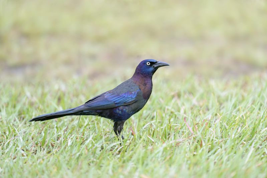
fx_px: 4451
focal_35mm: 600
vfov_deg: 2.3
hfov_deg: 3.4
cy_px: 89
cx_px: 134
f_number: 4
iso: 2500
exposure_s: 1/500
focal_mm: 600
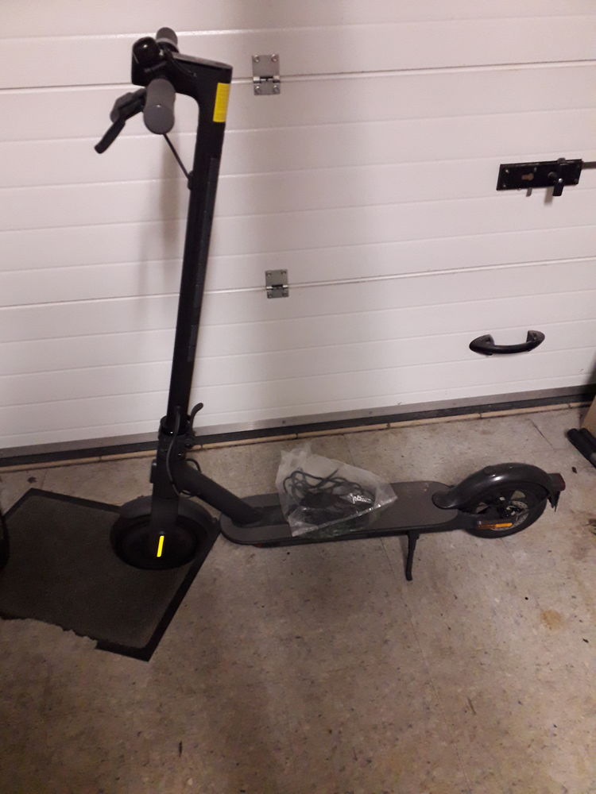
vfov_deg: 65.3
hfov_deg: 51.4
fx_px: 620
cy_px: 397
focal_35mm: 27
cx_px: 298
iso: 320
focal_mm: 3.6
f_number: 1.9
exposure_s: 1/25
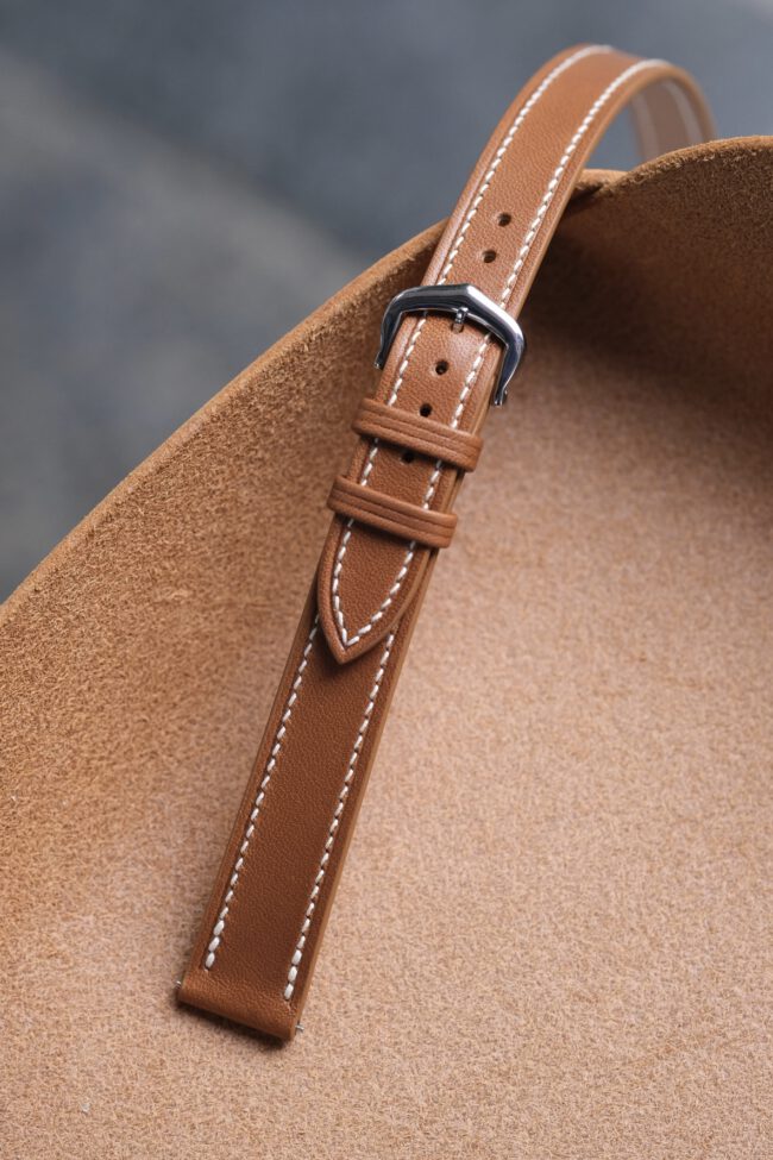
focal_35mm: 90
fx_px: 2899
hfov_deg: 15.2
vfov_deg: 22.6
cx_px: 386
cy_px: 580
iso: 1000
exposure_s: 1/80
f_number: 5
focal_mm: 60
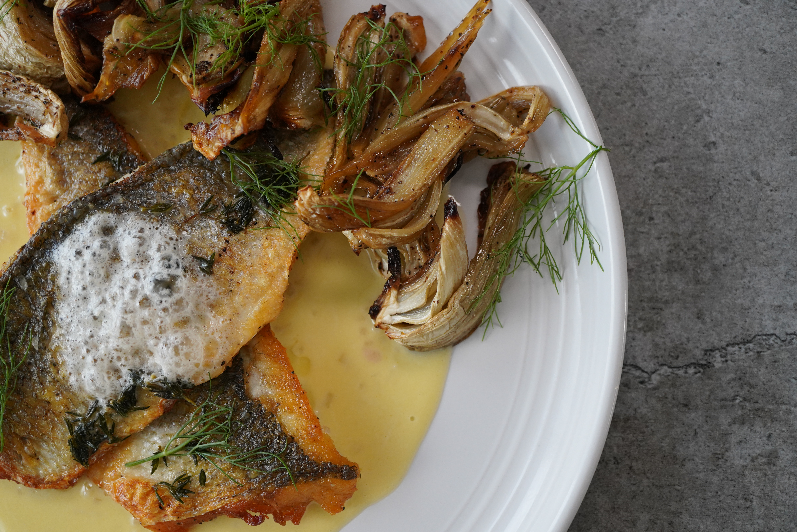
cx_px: 398
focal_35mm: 45
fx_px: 996
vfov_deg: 29.9
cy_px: 266
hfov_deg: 43.6
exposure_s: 1/400
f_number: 3.5
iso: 800
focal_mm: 30
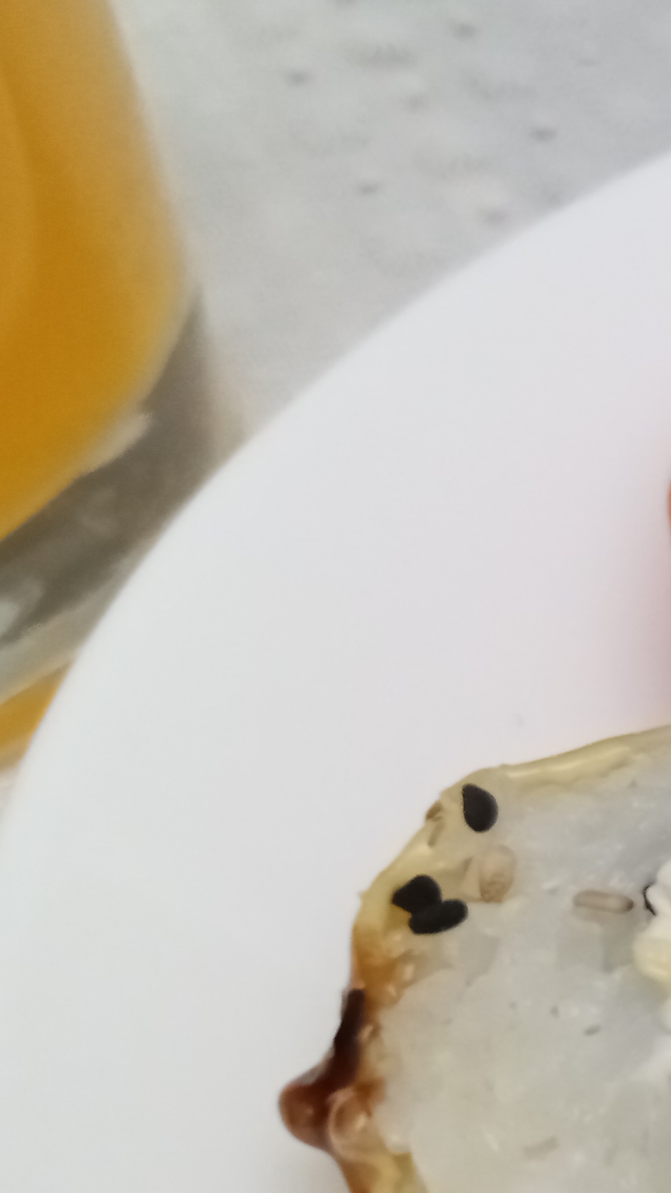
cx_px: 1384
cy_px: 971
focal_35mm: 74
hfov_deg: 13.7
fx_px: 2341
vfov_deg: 27.9
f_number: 1.8
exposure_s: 1/33.3
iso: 319
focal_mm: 4.25
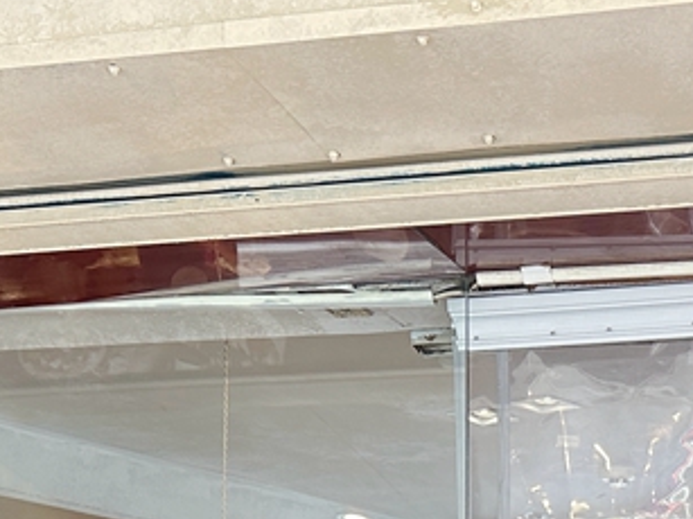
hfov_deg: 23.4
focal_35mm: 80
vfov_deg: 16.6
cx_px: 691
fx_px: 1601
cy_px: 799
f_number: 1.78
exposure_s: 1/120
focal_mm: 6.86
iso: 160
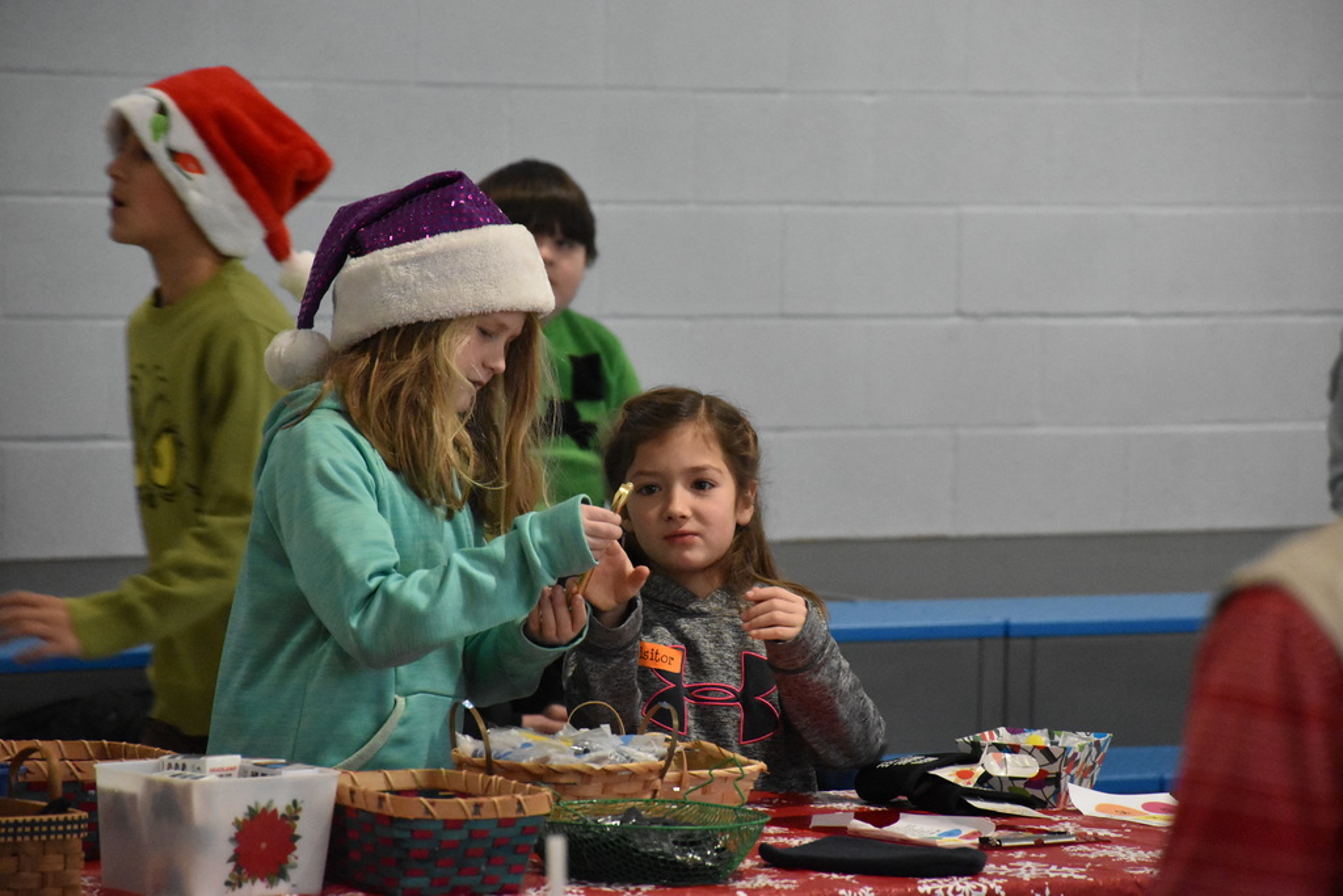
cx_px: 672
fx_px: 7835
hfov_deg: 9.8
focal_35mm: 210
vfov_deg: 6.5
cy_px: 448
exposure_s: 1/320
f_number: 5.6
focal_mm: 140
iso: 6400
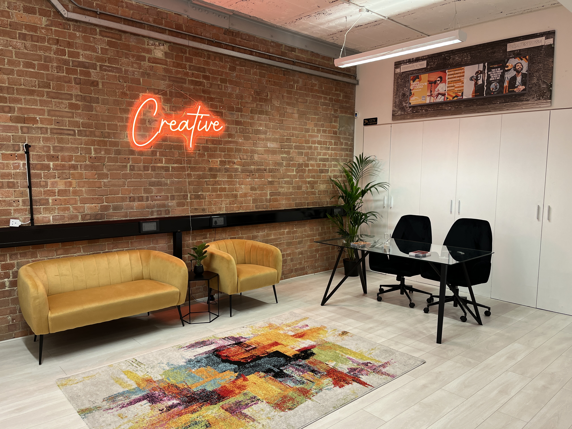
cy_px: 214
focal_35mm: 26
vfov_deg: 53.1
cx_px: 286
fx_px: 430
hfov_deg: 67.3
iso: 80
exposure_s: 1/50
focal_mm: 5.1
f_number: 1.6
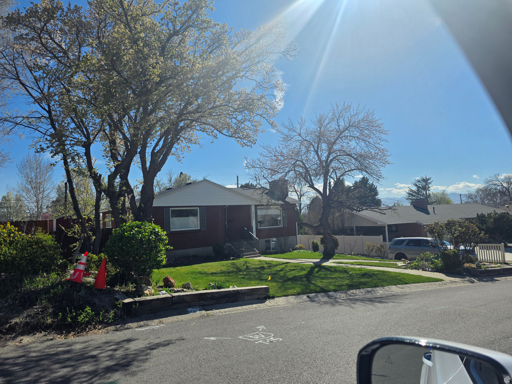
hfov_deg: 73.9
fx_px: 340
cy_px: 192
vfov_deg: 58.9
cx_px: 256
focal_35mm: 23
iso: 50
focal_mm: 6.3
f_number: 1.7
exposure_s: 1/7944
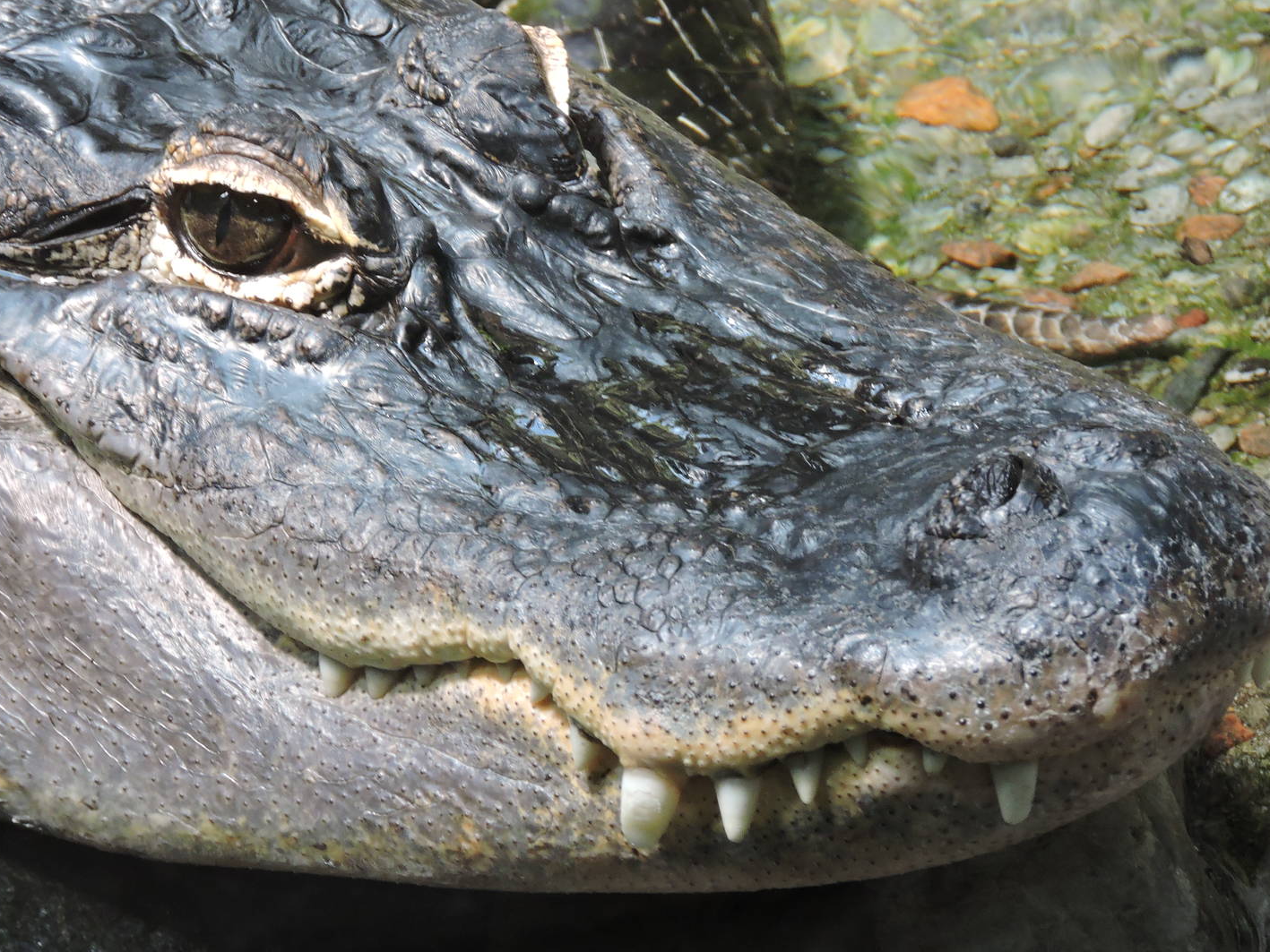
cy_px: 422
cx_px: 603
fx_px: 13466
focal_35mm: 367
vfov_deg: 4.1
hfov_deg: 5.4
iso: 400
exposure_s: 1/50
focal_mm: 58
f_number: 4.8
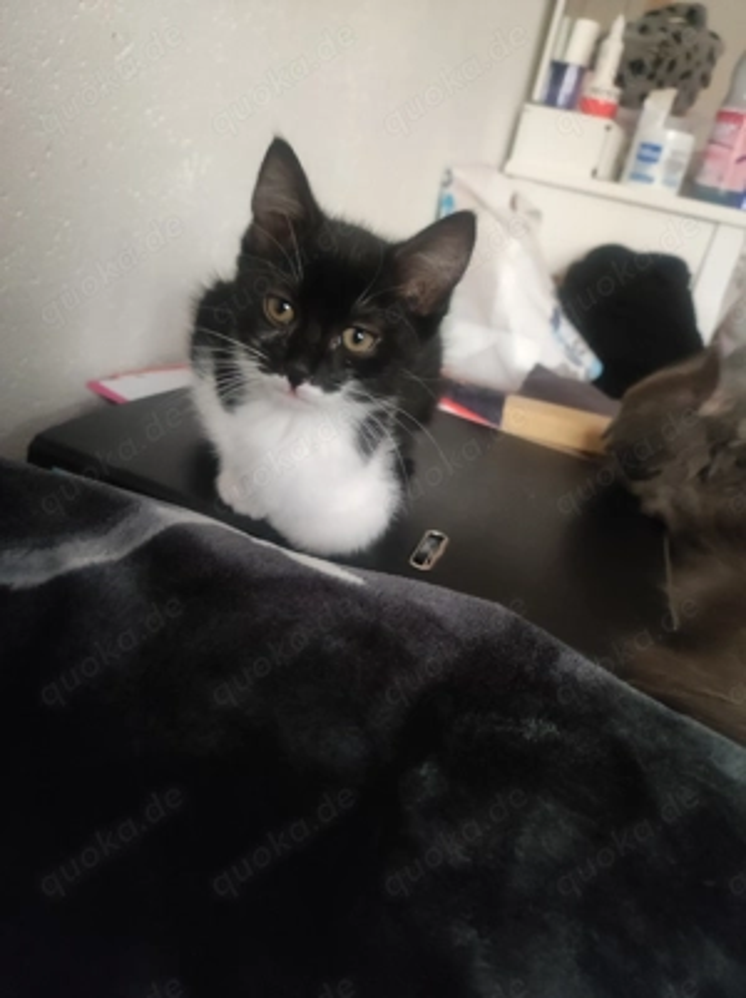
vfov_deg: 69.4
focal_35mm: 25
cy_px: 499
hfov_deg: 54.8
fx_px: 720
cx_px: 373
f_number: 1.79
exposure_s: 1/17
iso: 2672
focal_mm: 4.7
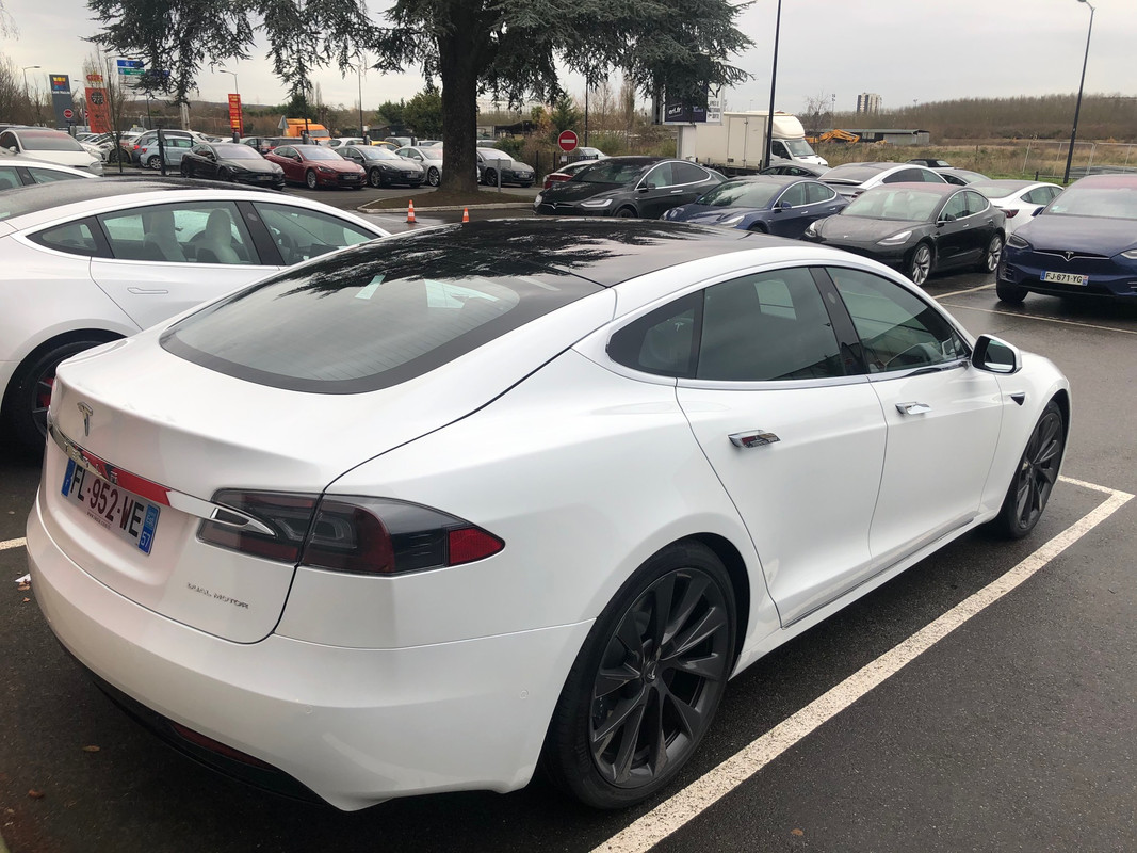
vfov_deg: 49.7
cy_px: 426
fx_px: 920
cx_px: 568
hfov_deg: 63.4
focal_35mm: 28
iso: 20
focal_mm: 3.99
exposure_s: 1/233
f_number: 1.8
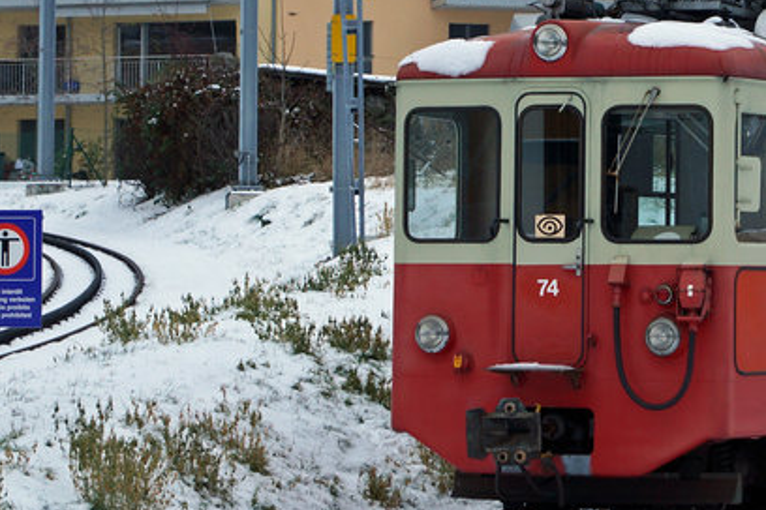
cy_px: 158
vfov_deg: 8.9
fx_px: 3287
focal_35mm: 154
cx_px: 886
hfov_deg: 13.0
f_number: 4
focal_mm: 35
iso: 100
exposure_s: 1/60
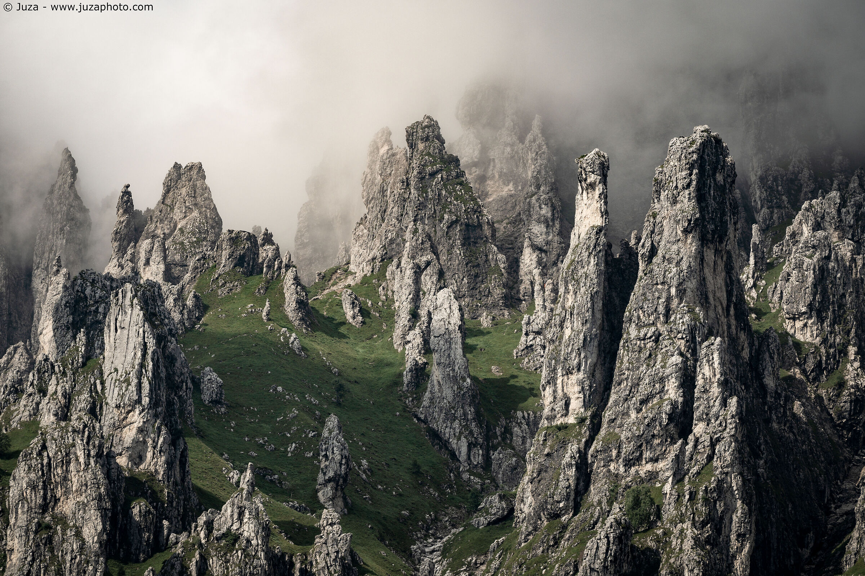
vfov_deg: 6.9
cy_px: 288
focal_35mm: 198
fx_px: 4757
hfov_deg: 10.4
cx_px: 432
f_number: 8
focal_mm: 132
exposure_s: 1/800
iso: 200
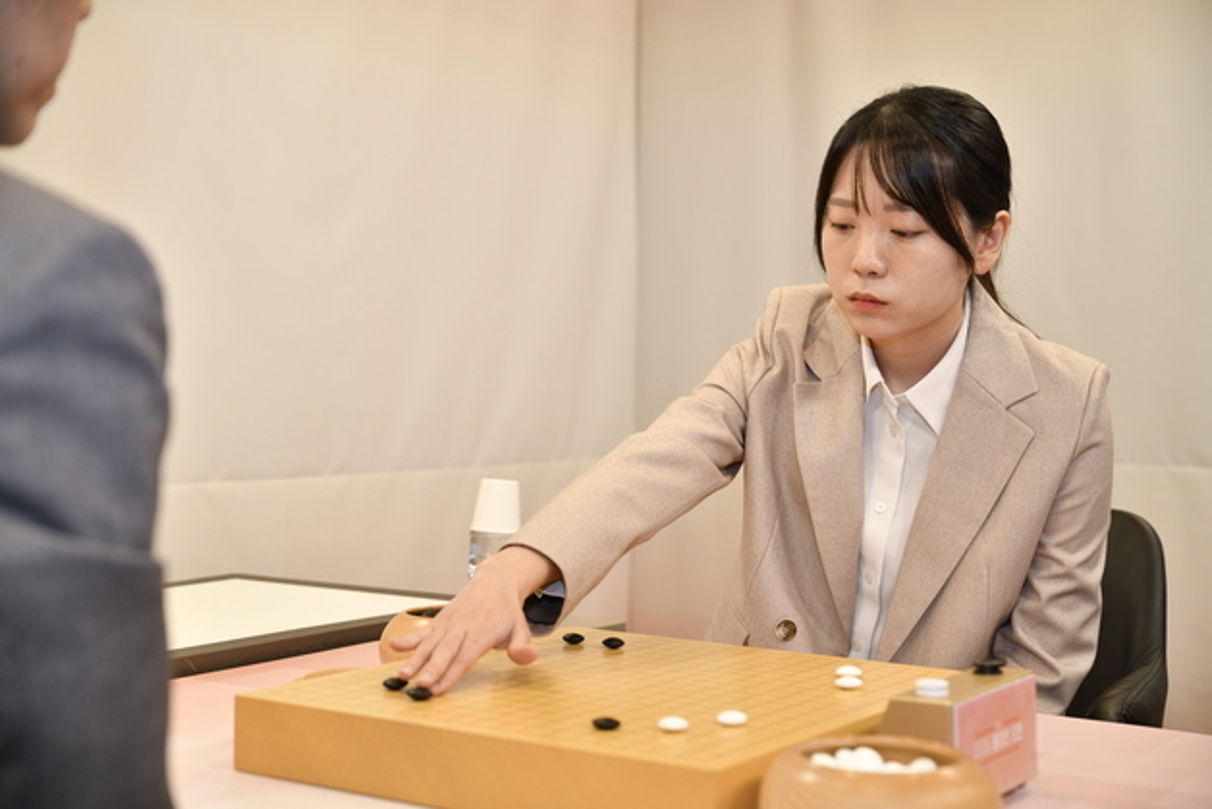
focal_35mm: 55
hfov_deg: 36.2
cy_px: 404
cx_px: 606
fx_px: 1852
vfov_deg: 24.6
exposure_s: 1/200
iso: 800
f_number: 3.2
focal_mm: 55
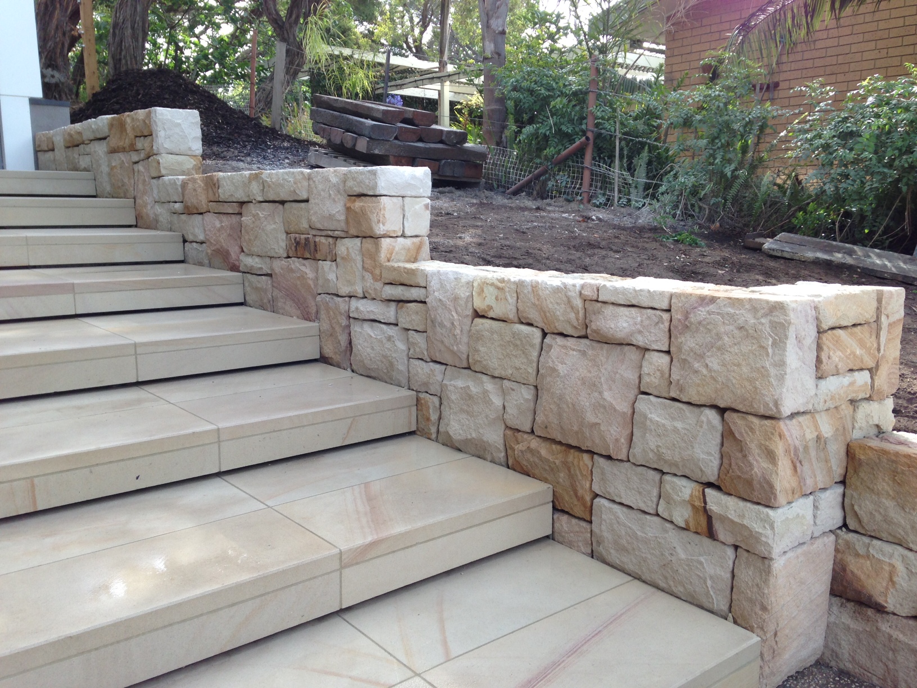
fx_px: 874
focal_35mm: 33
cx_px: 458
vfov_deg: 42.9
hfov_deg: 55.4
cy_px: 344
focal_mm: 4.13
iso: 50
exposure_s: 1/233
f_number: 2.4
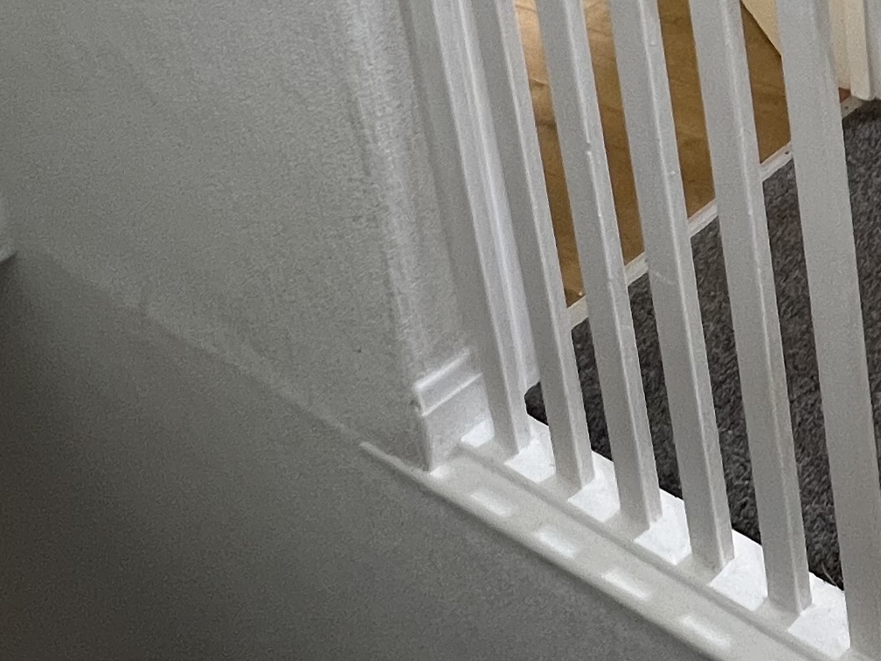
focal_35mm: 52
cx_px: 1051
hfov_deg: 31.1
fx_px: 1323
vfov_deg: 23.2
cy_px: -302
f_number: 1.8
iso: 200
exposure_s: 1/100
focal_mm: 1.57
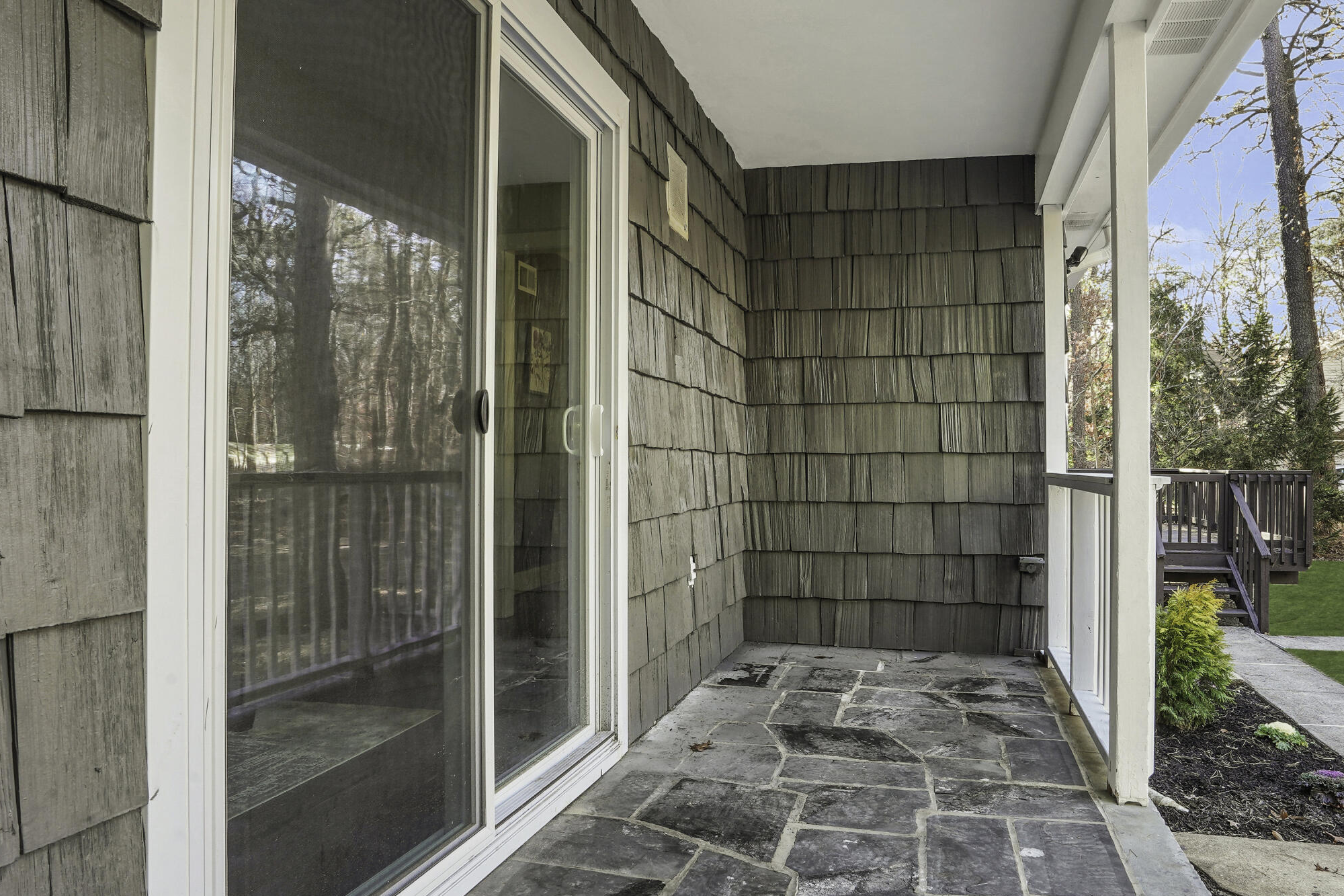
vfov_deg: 53.1
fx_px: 896
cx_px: 704
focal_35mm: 24
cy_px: 446
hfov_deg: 73.7
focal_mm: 16
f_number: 16
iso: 100
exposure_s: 1/1.67
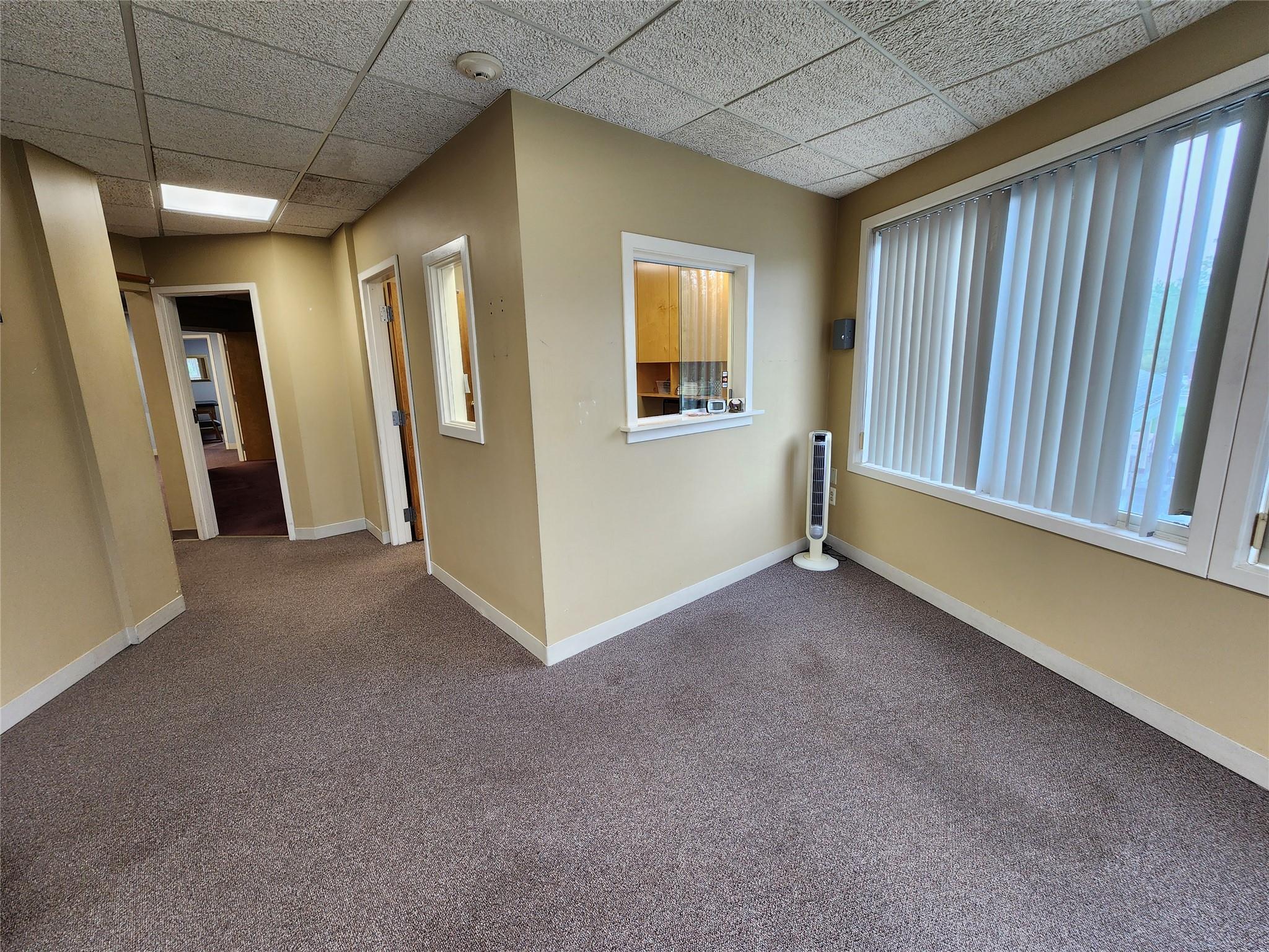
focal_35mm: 13
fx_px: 477
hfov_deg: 106.2
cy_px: 476
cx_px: 634
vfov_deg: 89.9
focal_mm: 2.2
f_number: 2.2
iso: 100
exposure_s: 1/60
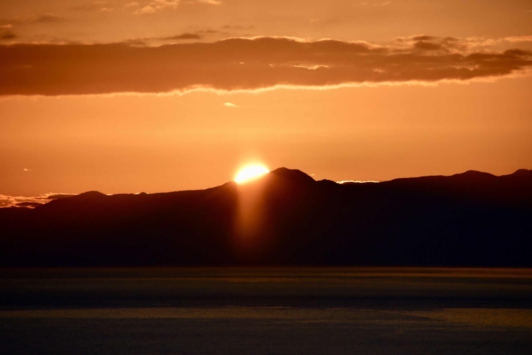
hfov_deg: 7.2
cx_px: 266
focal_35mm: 285
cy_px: 178
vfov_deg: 4.8
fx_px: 4211
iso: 800
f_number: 8
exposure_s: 1/5000
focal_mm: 190
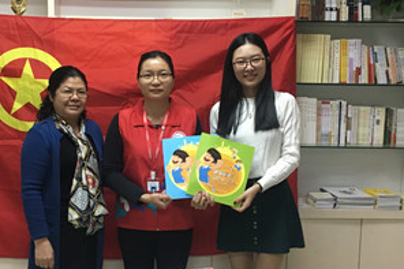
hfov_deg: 38.6
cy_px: 162
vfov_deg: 26.4
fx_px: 572
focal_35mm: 51
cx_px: 149
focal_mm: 4.15
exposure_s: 1/33
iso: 200
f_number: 2.2
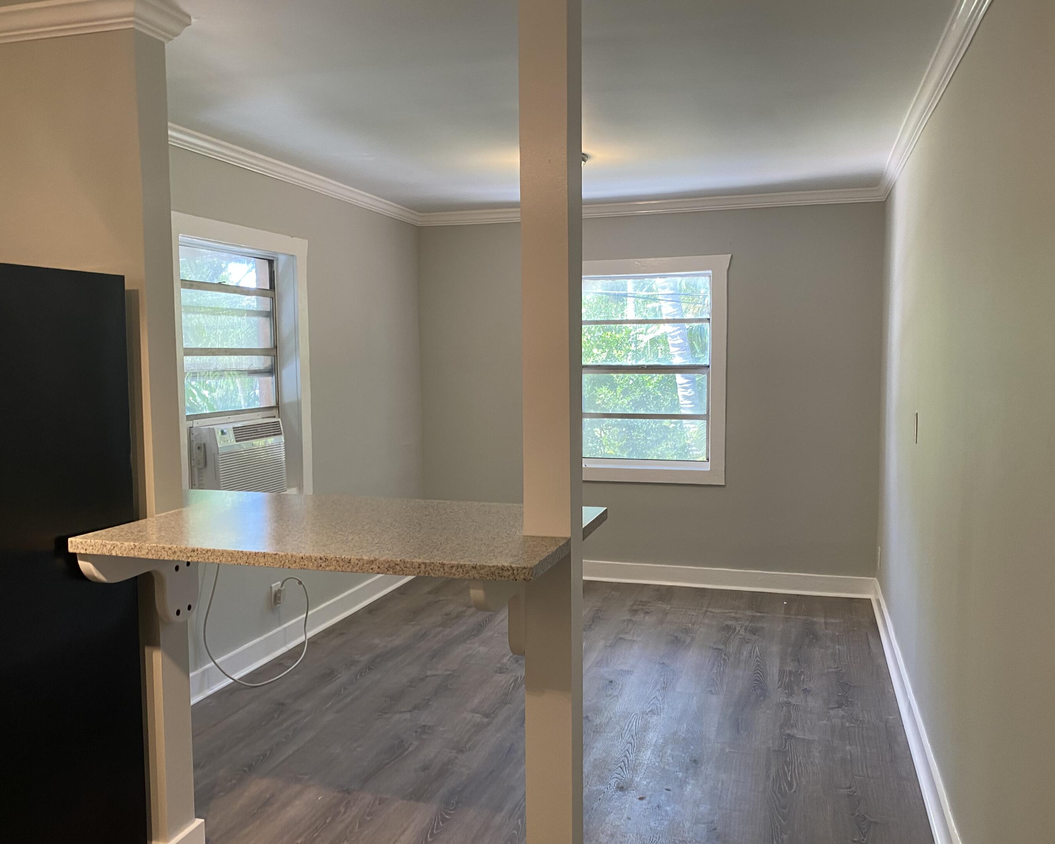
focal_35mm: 28
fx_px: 874
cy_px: 435
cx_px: 547
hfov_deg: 62.2
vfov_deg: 51.5
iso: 80
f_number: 1.8
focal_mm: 4.25
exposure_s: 1/60
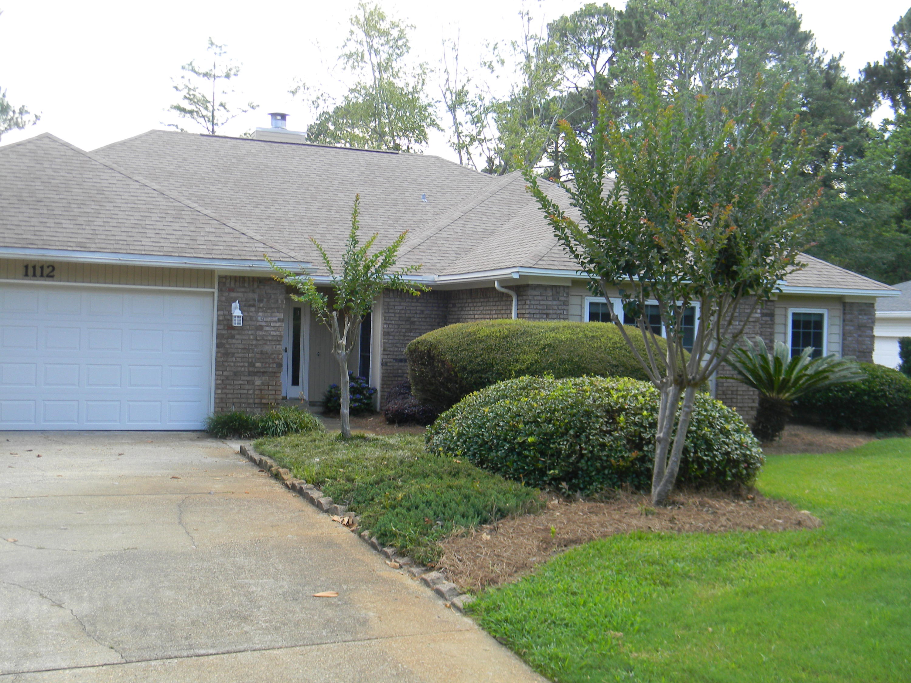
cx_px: 456
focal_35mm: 41
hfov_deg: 45.8
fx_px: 1079
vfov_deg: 35.1
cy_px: 342
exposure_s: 1/95.2
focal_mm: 7.3
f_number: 3.8
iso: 80
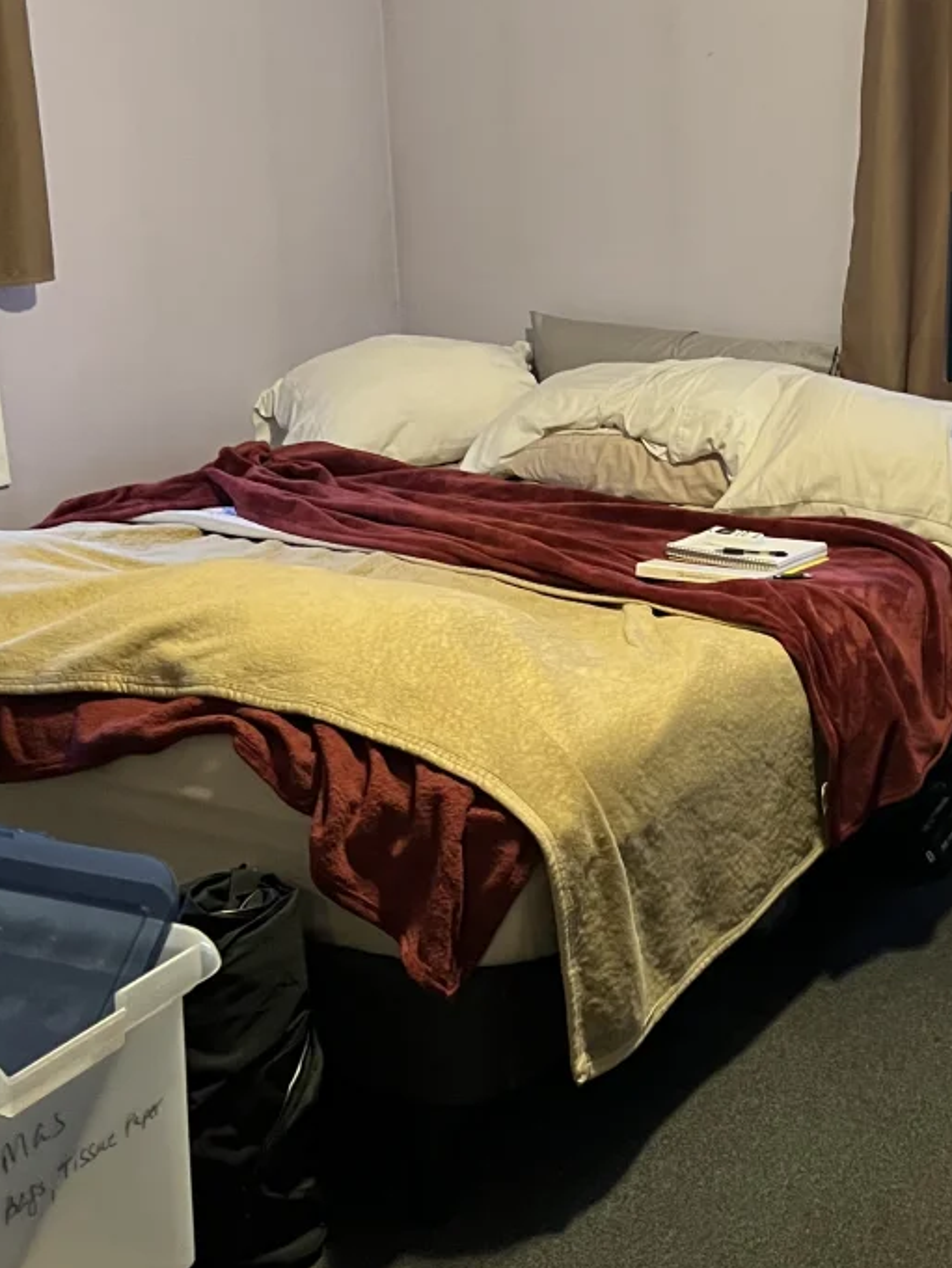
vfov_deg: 34.8
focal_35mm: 55
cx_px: 870
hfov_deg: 25.7
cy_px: 773
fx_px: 2016
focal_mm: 5.7
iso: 640
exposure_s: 1/40
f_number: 1.5
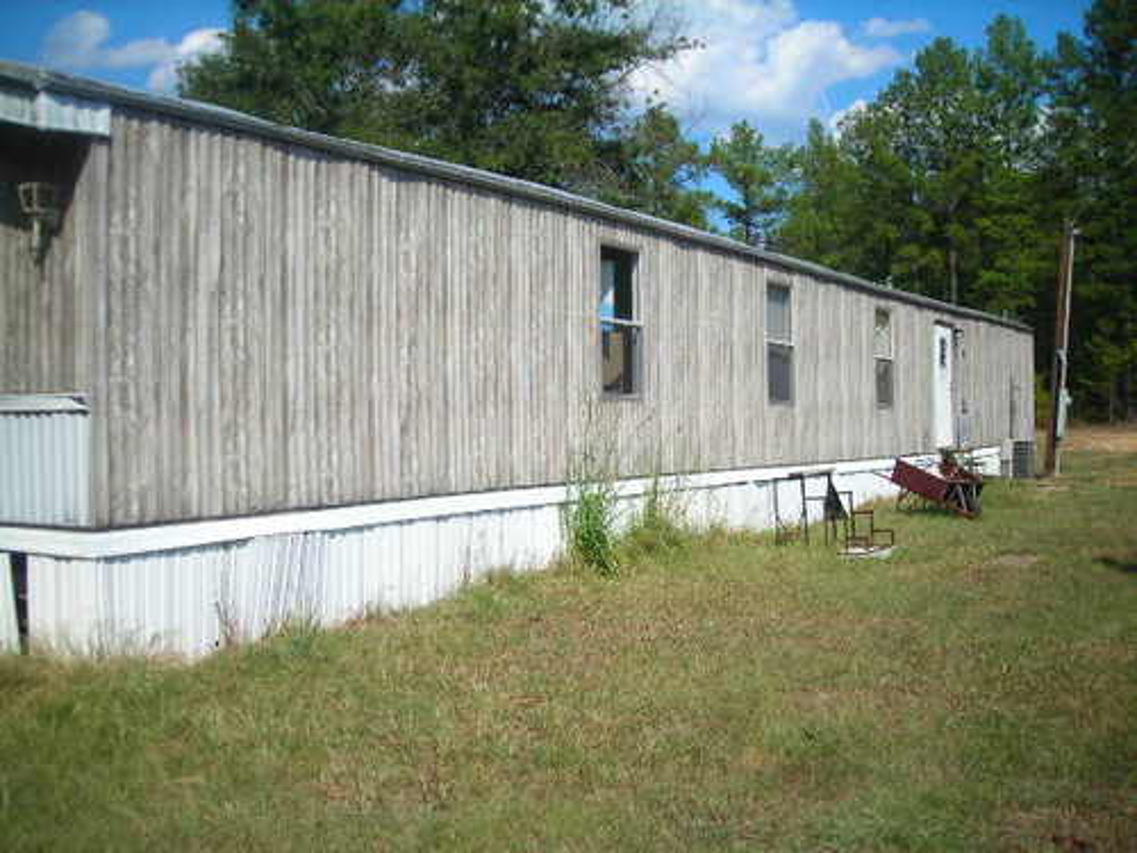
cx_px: 568
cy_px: 426
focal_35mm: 38
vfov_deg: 37.7
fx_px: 1248
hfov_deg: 49.0
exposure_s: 1/230
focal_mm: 6.3
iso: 50
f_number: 6.4
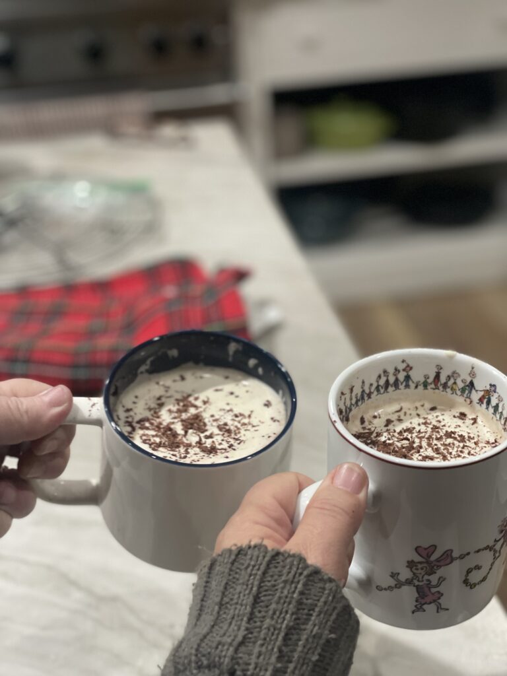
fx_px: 1015
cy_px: 338
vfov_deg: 36.8
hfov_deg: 28.0
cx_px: 254
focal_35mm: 52
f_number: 2
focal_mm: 6
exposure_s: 1/40
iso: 250
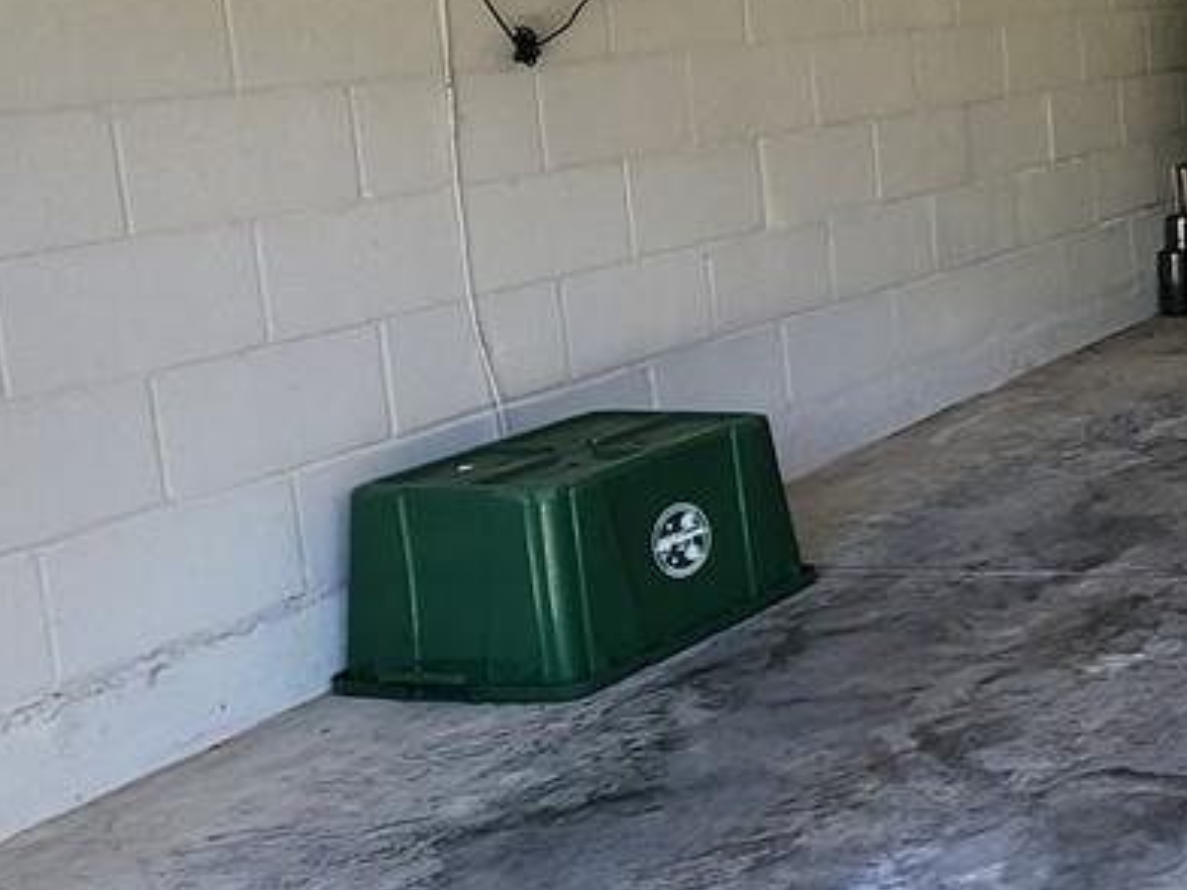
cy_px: 197
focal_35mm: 53
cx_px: 2026
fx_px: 1817
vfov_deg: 27.1
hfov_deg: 23.3
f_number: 2.2
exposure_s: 1/160
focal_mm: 2.2
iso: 50
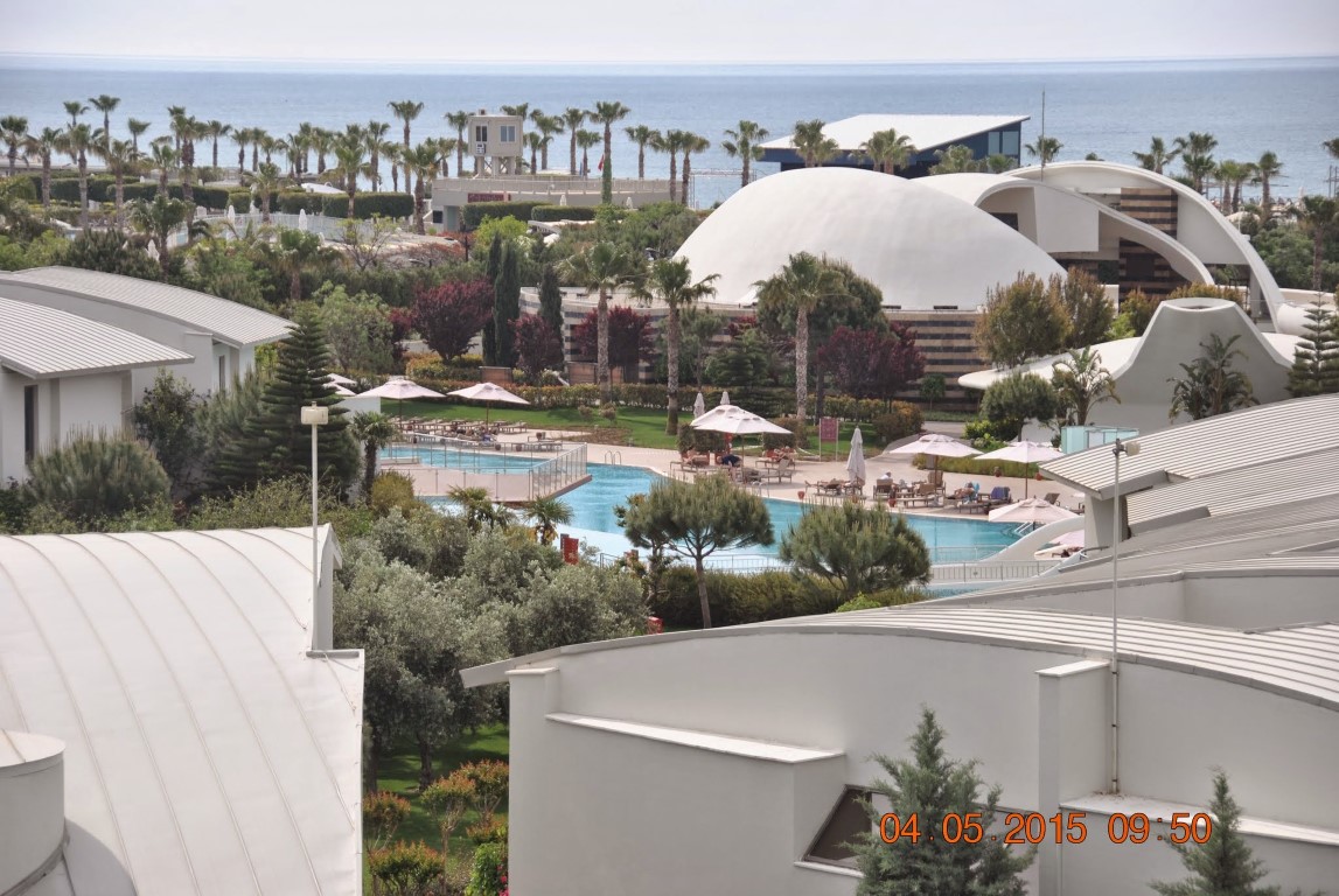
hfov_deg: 16.6
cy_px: 448
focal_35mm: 123
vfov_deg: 11.2
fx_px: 4581
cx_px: 670
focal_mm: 82
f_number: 5.6
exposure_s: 1/500
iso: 100
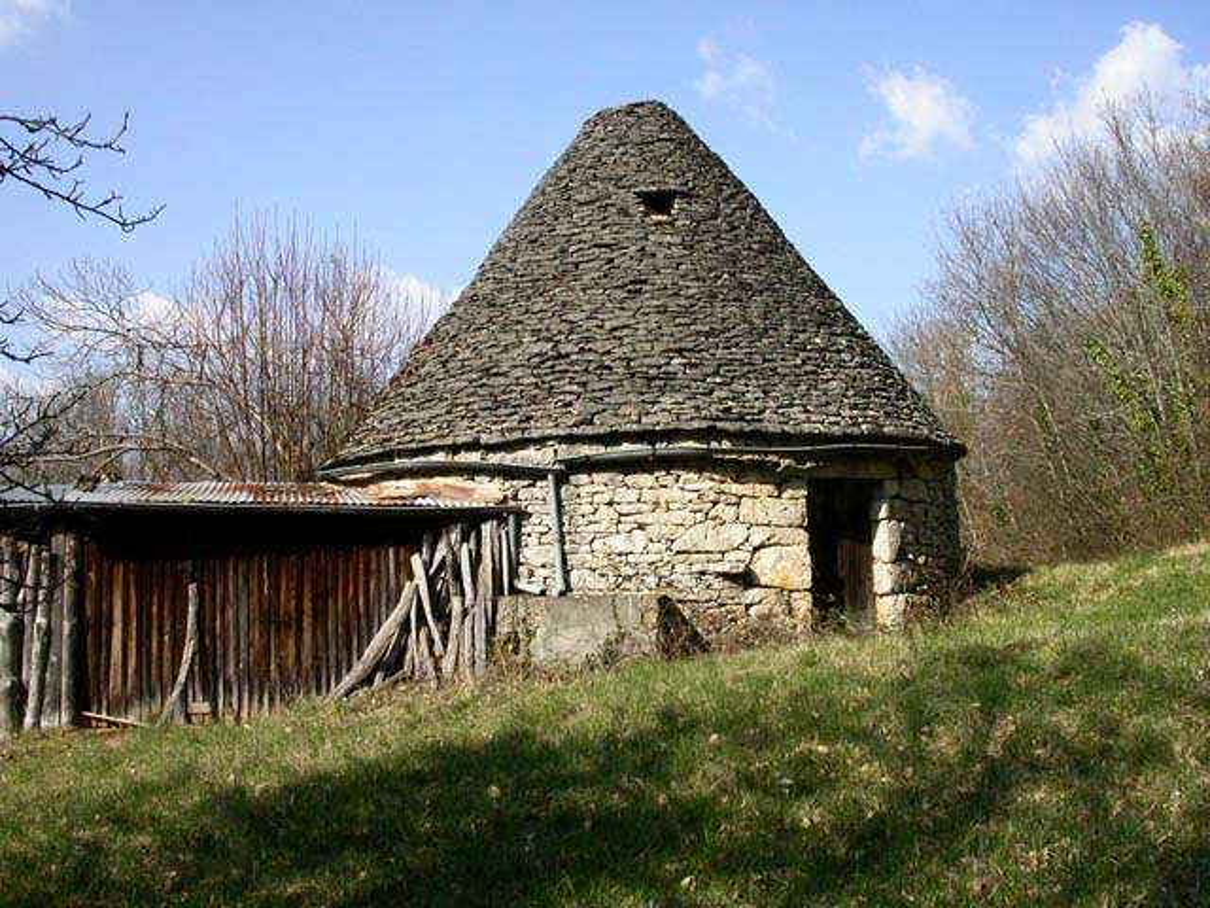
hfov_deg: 49.0
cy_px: 454
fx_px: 1328
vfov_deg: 37.7
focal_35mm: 38
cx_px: 605
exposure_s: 1/678
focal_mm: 7.85
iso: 200
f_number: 7.5
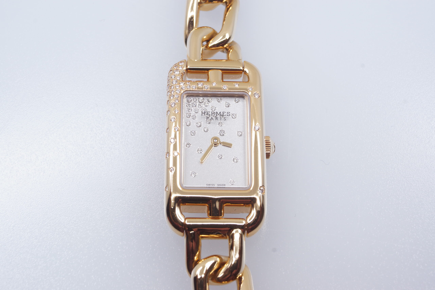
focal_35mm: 68
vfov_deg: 20.2
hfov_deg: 29.8
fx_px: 816
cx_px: 218
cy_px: 145
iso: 200
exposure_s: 1/6
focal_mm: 45
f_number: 16
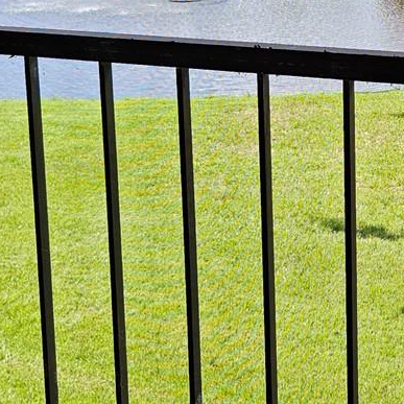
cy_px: 46
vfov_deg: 20.3
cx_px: 473
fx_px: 1109
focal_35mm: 84
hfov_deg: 19.5
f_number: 1.8
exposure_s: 1/302
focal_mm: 5.4
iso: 25
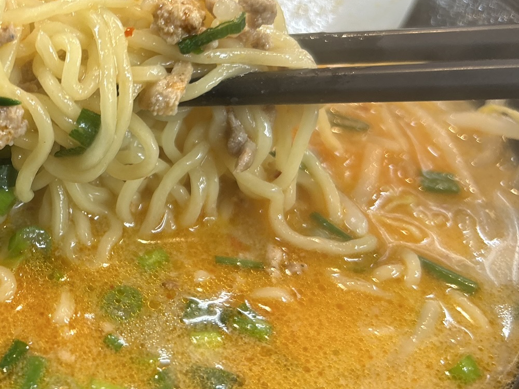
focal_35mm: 52
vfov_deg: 28.0
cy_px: 170
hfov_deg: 35.1
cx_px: 71
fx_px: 780
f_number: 1.5
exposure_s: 1/60
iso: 125
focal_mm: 5.7
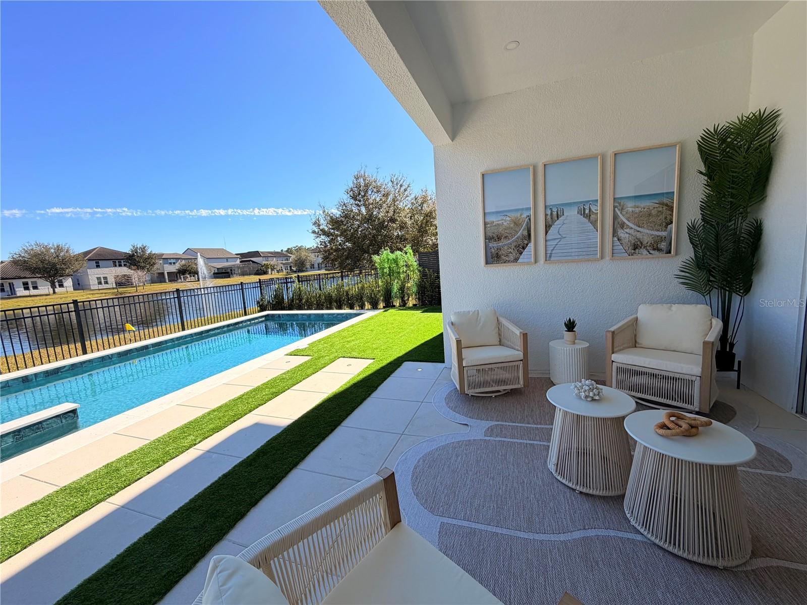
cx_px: 404
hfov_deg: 102.1
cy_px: 302
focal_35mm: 14
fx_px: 326
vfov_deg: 85.7
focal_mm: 2.22
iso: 25
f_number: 2.2
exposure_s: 1/770
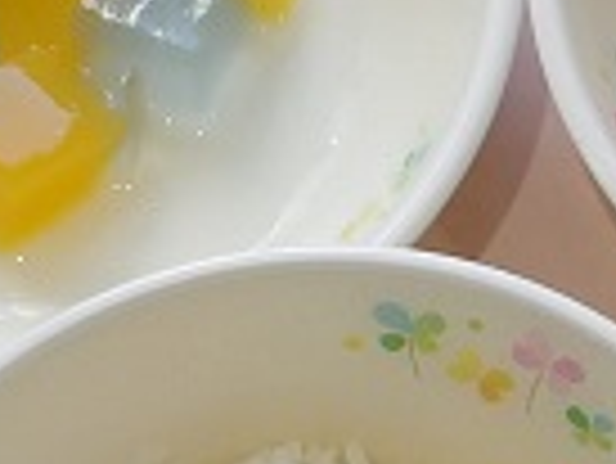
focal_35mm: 126
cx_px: 773
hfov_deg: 15.0
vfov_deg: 11.6
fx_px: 2244
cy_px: 541
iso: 100
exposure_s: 1/54
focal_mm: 4.9
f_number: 3
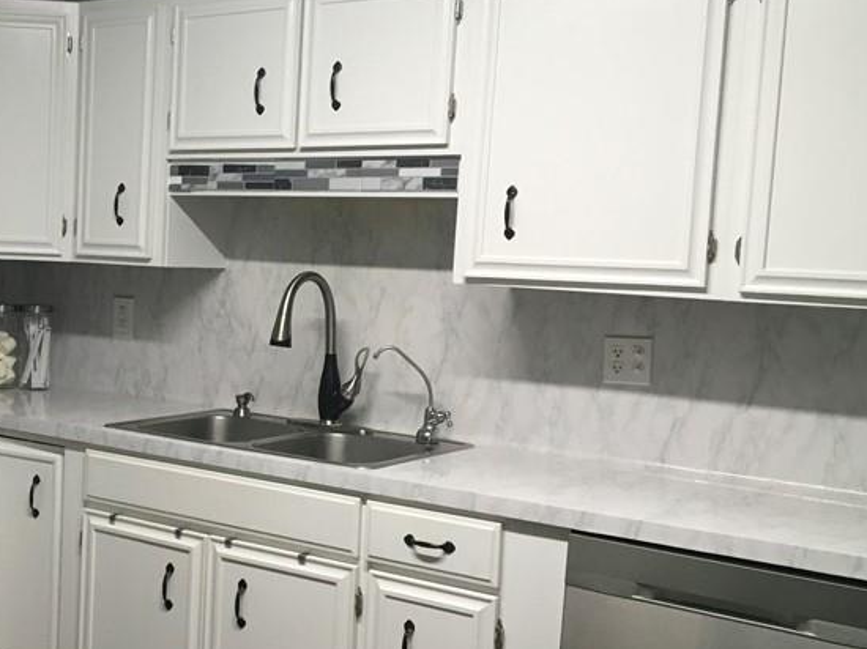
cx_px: 140
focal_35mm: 54
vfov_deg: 27.0
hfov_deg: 34.2
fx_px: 1352
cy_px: 369
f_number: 2.2
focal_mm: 4.15
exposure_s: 1/30
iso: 100
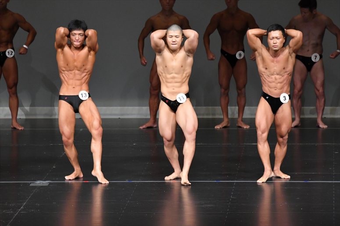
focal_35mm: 300
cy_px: 113
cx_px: 170
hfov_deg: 6.9
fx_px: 2832
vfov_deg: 4.6
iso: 4000
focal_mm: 200
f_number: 5.6
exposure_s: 1/400
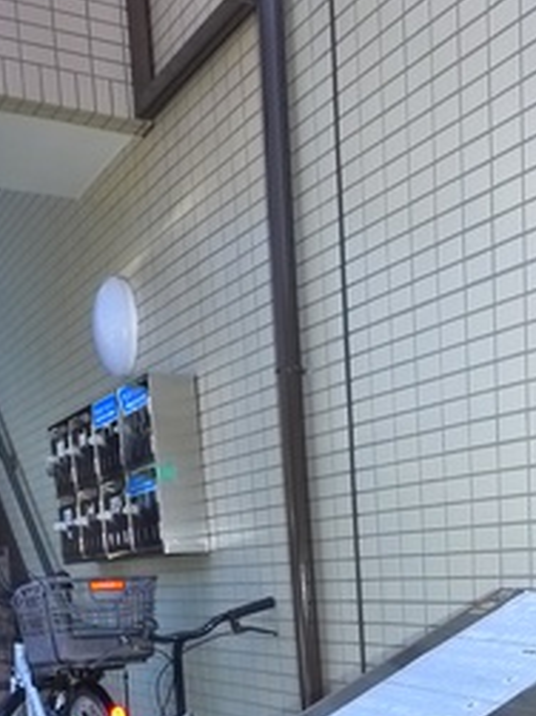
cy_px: 941
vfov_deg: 25.0
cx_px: 543
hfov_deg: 21.1
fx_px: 1384
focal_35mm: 67
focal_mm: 5.1
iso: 400
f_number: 2.8
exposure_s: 1/400
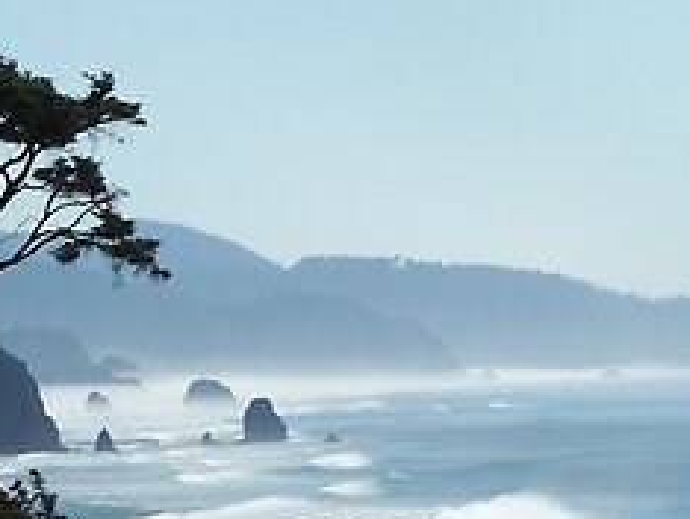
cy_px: 223
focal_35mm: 301
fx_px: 6006
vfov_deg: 4.9
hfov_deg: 6.6
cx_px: 74
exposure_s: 1/750
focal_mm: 21.2
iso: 80
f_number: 6.3
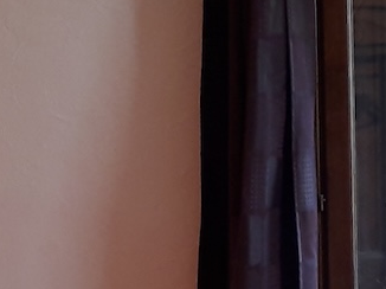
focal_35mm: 141
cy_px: 461
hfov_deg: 14.0
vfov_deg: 10.1
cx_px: 119
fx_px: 1571
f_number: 1.9
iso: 80
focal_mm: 3.6
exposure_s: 1/100
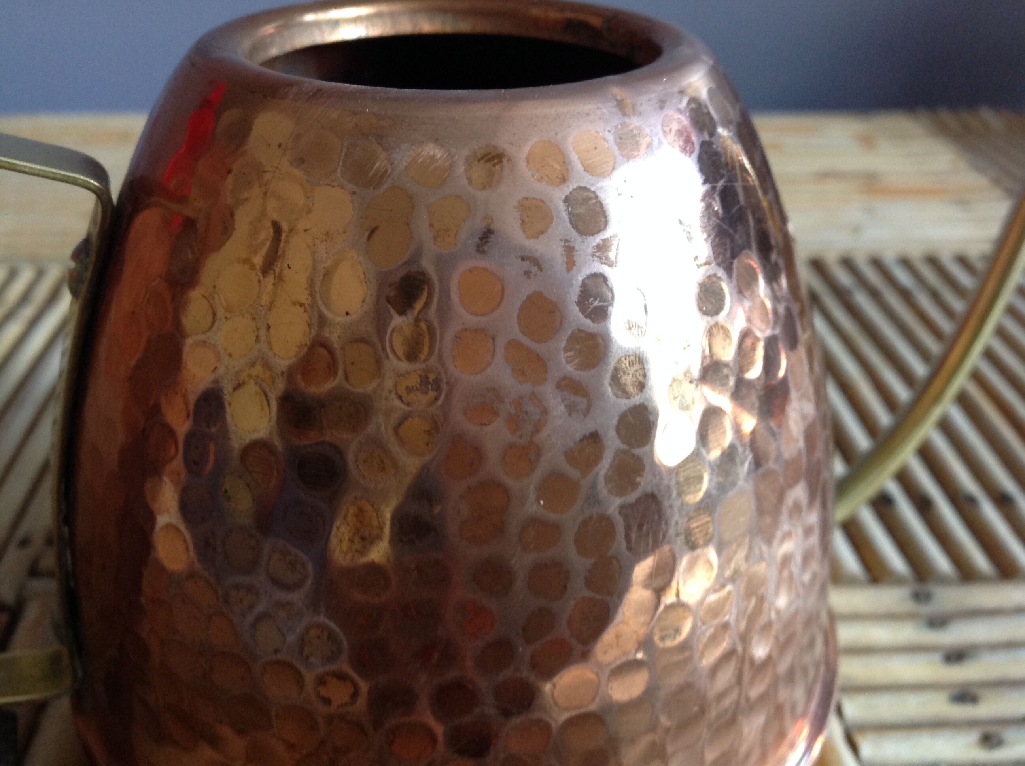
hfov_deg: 52.7
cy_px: 383
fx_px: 1035
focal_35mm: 35
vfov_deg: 40.6
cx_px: 512
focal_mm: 4.28
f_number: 2.4
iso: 160
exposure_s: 1/15
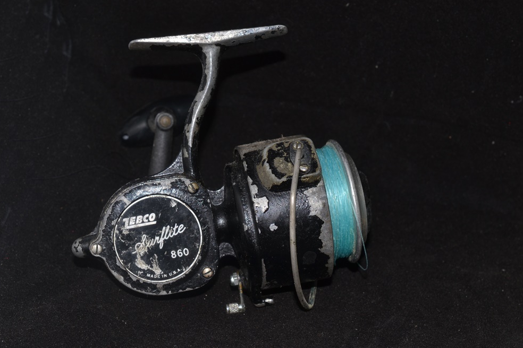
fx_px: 886
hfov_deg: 32.9
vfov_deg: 22.3
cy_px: 174
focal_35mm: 61
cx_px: 258
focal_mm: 40
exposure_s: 1/60
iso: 100
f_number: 8
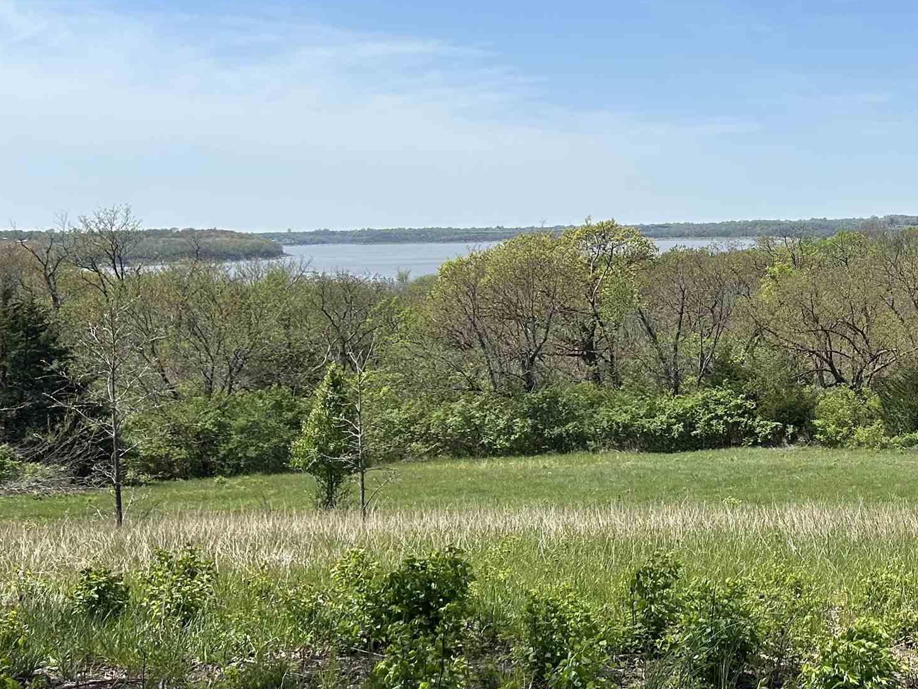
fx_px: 1459
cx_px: 847
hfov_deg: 32.9
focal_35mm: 55
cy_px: 327
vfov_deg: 26.6
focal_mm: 5.7
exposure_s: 1/4630
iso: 50
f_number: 1.5
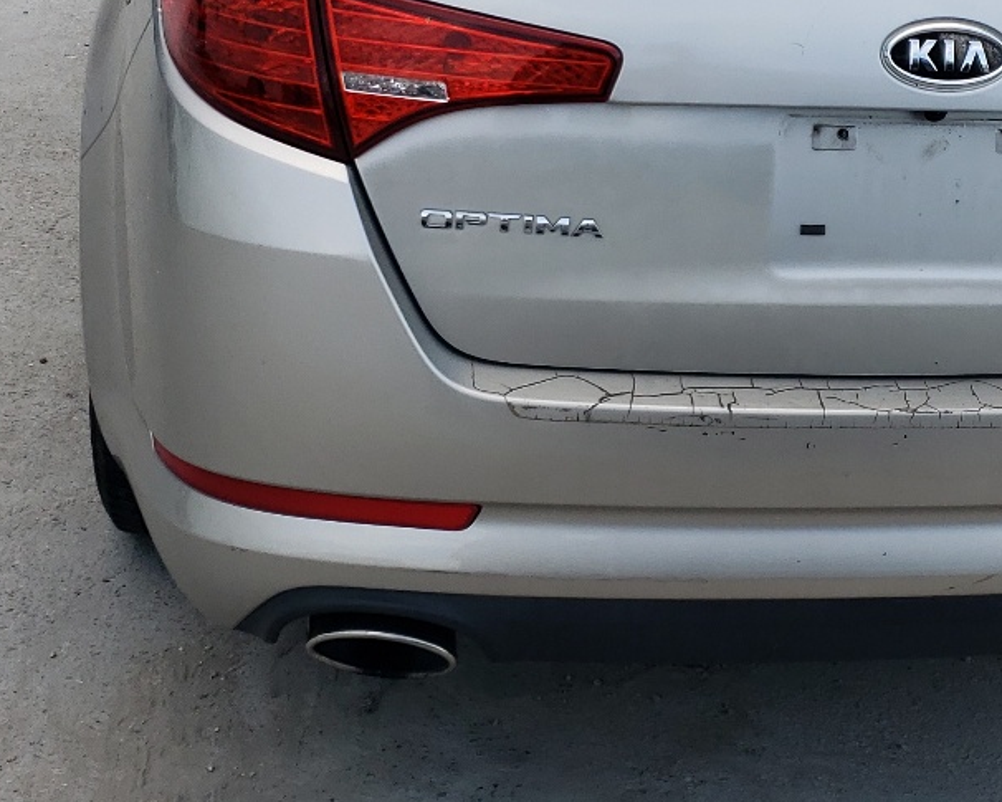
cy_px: 157
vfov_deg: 22.5
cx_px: 881
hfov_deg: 27.4
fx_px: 1987
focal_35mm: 67
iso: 50
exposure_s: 1/1111
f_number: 1.5
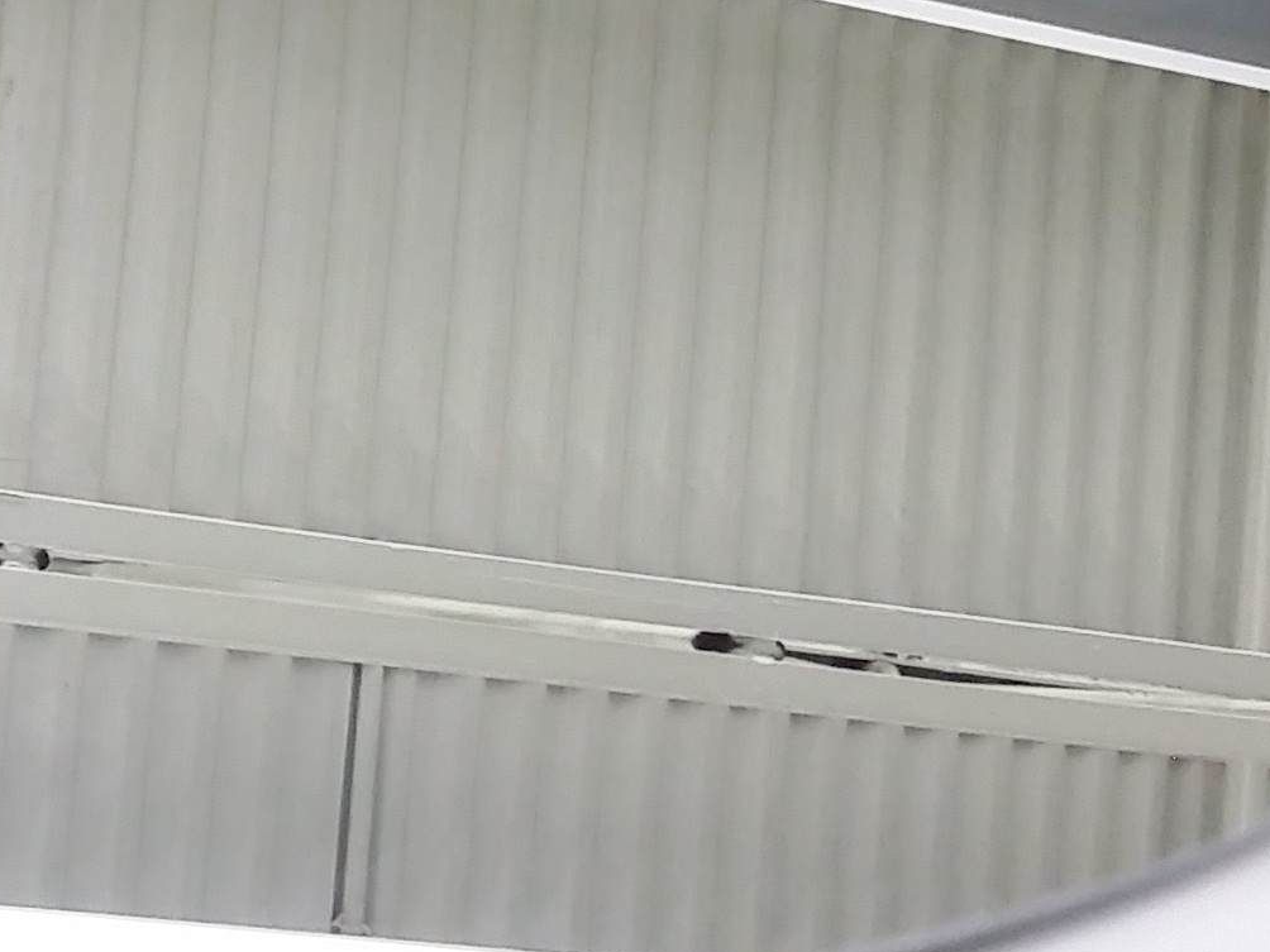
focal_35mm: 104
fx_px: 3816
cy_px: 272
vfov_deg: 14.2
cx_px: -133
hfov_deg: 18.2
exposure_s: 1/17
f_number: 2.4
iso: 160
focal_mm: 3.4
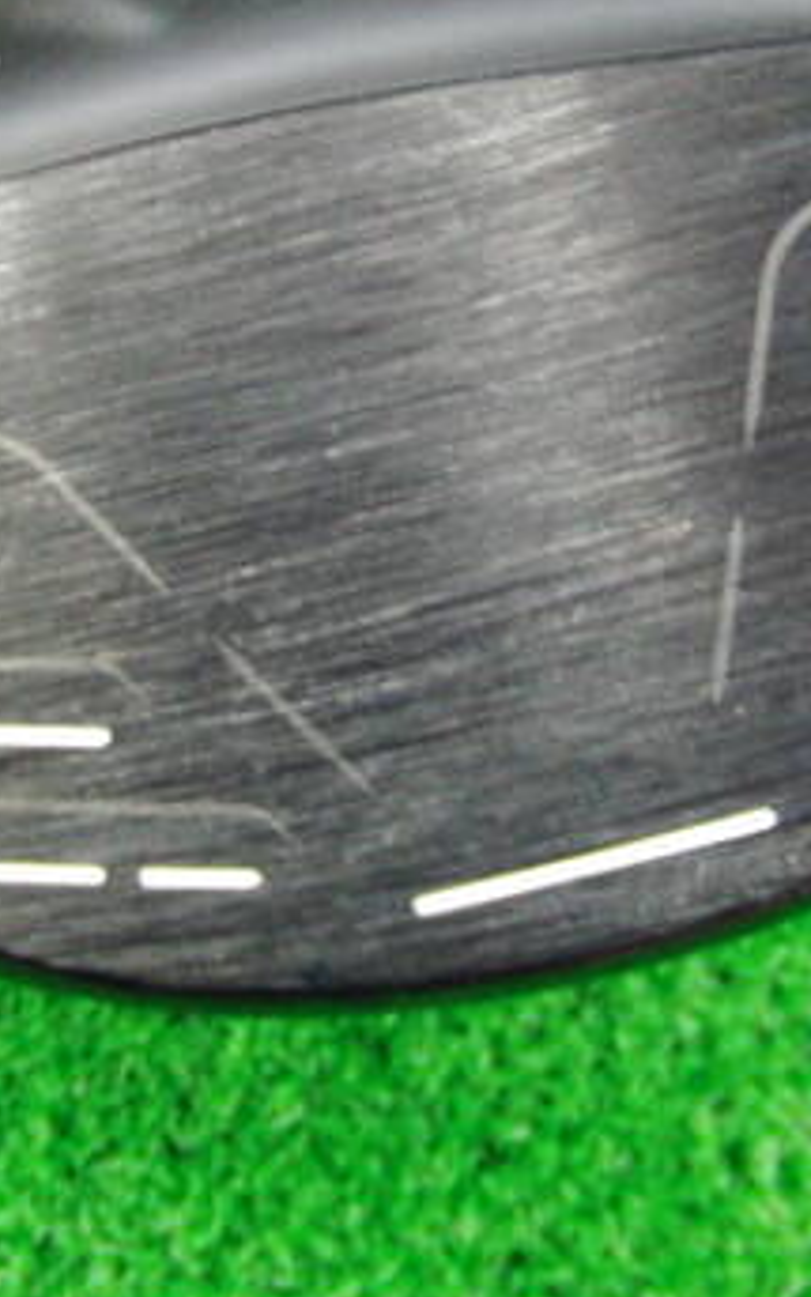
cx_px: 392
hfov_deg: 17.9
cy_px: 411
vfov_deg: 28.0
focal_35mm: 73
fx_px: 2582
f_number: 3.6
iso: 400
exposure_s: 1/10
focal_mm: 6.42
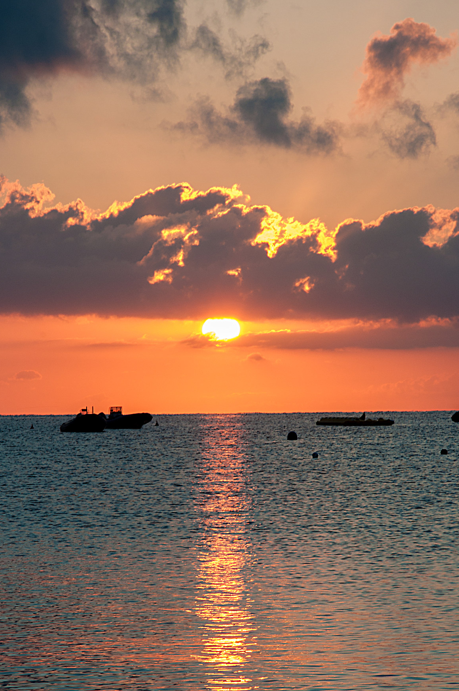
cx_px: 215
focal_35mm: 202
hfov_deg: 6.8
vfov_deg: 10.2
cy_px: 468
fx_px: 3874
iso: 100
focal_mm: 98
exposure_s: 1/20
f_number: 22
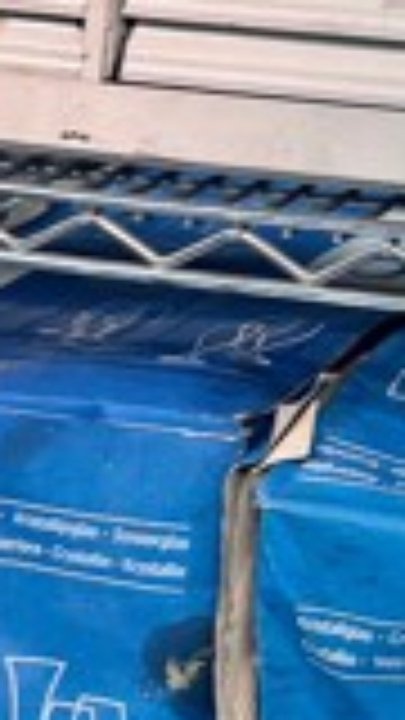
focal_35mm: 100
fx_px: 1909
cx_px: 886
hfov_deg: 10.8
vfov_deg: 19.6
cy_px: -230
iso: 200
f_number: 1.78
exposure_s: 1/120
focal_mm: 6.86
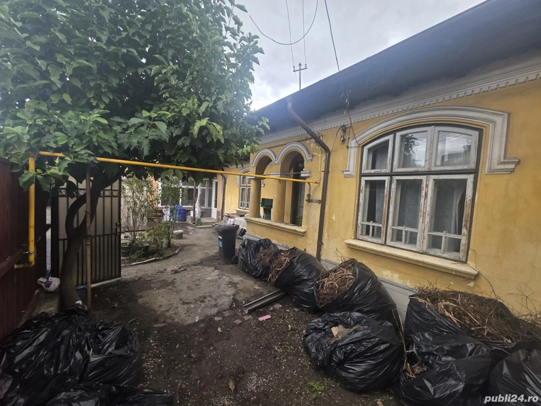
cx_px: 270
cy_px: 203
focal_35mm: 13
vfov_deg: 89.9
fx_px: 203
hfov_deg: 106.2
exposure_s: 1/109
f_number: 1.9
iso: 20
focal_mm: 2.2
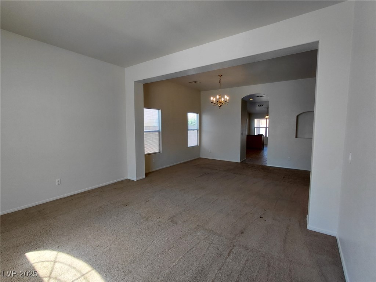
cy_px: 141
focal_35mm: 16
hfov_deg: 94.5
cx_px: 188
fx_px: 174
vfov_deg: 78.1
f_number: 2.2
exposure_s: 1/133
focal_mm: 1.64
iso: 40
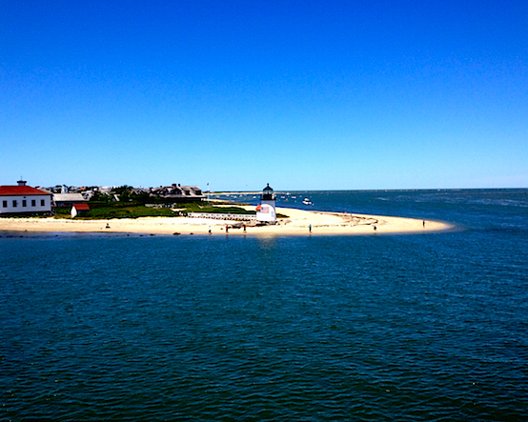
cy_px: 211
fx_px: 578
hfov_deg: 49.1
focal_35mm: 37
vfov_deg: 40.1
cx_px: 262
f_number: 2.4
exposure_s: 1/1905
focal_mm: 4.28
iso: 50
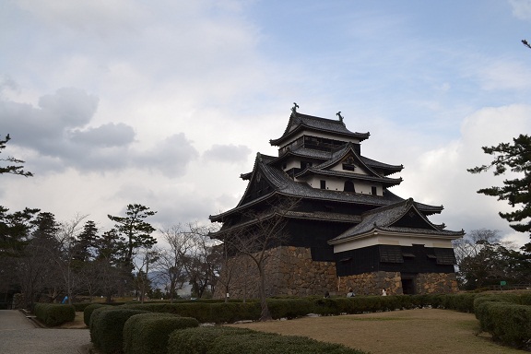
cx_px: 266
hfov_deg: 57.2
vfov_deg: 40.0
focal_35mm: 33
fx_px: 487
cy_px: 177
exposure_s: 1/200
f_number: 9
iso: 100
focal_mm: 22
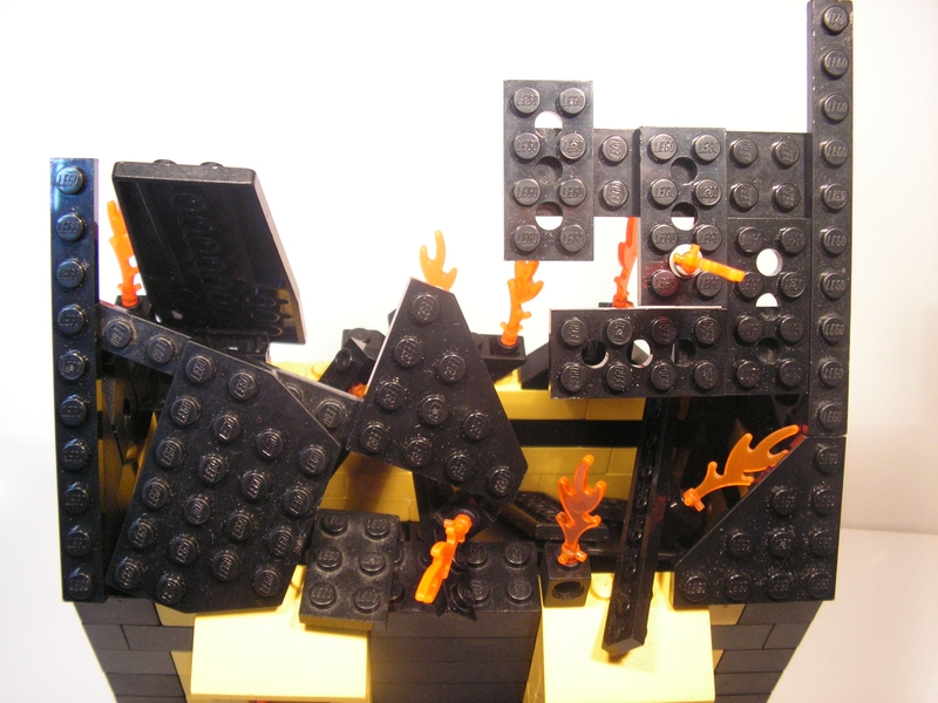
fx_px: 976
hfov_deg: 51.4
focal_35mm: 36
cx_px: 469
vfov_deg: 39.7
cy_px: 352
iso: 160
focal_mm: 6
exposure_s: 1/30
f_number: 3.2
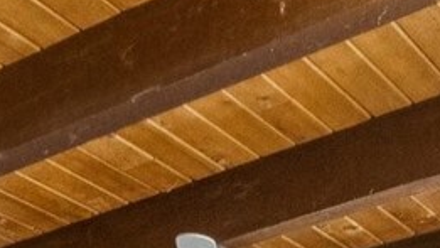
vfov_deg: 9.2
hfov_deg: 20.8
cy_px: 774
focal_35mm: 102
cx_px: 127
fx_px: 1190
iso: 4000
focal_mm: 10
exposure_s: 1/30
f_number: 9
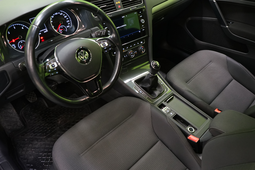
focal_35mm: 31
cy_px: 85
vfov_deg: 42.3
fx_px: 220
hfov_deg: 60.3
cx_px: 128
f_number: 5
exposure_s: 1/20
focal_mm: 31
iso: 2000
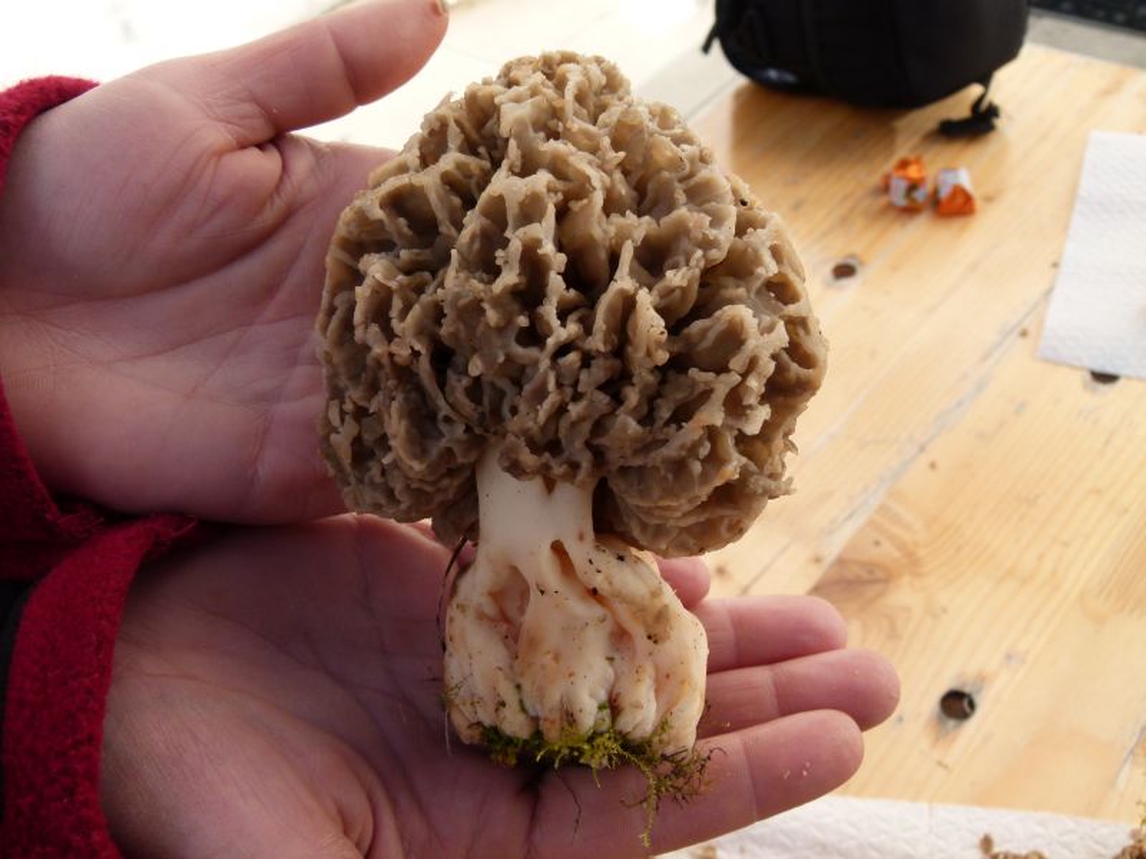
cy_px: 430
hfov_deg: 54.0
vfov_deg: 41.8
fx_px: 1126
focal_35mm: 34
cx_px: 573
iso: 100
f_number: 4
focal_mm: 6.2
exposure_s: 1/400
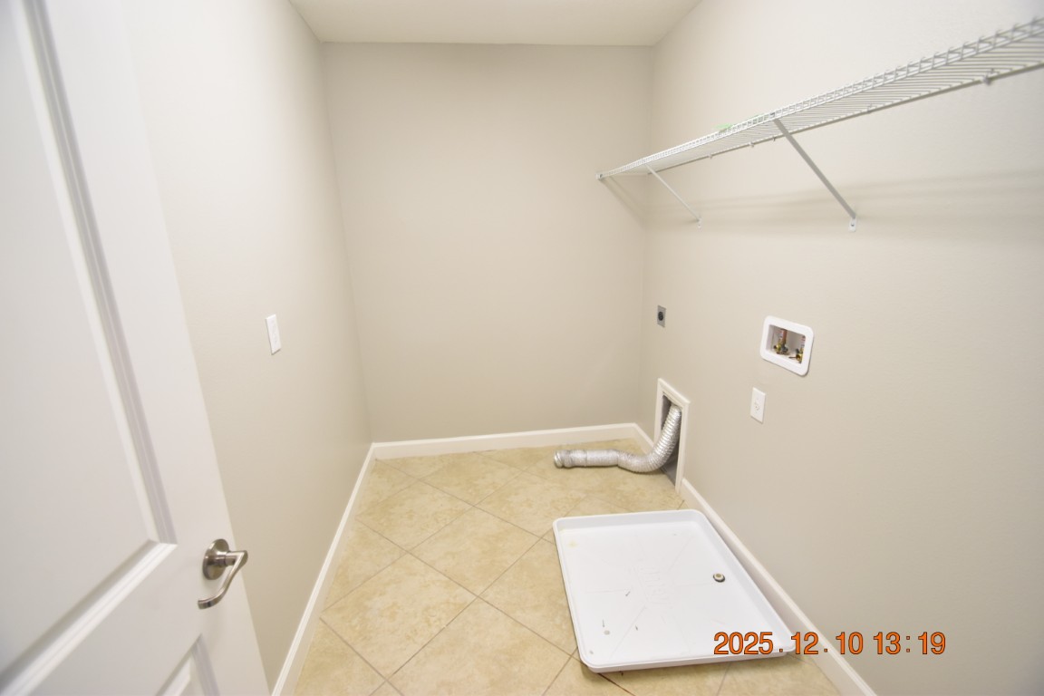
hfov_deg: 100.4
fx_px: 435
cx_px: 522
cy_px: 348
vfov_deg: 77.3
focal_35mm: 15
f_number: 3.5
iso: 800
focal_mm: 10
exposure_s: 1/60
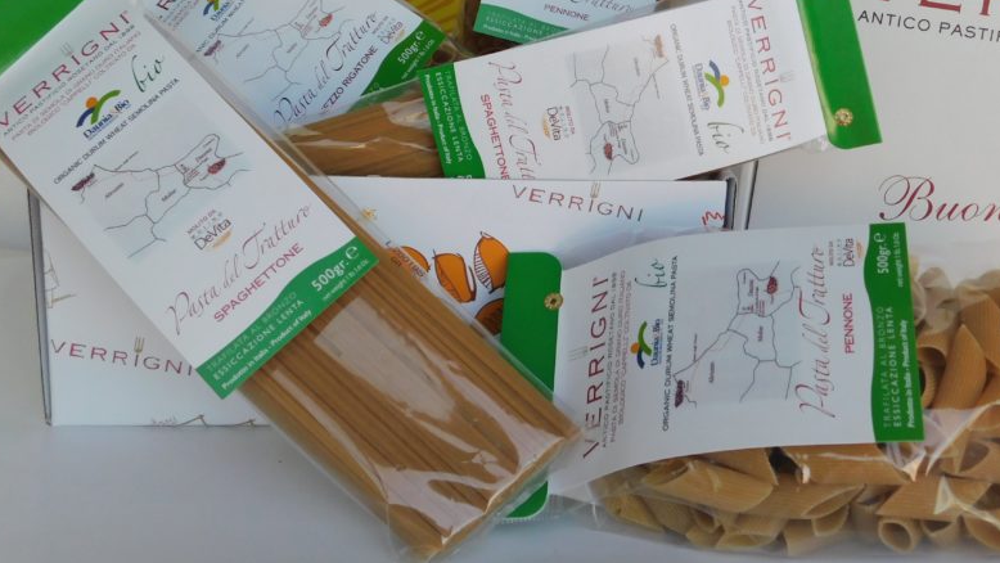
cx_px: 647
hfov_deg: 46.8
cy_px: 113
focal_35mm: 43
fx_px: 1140
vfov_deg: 27.2
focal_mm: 5.3
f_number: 3.2
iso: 125
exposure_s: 1/250
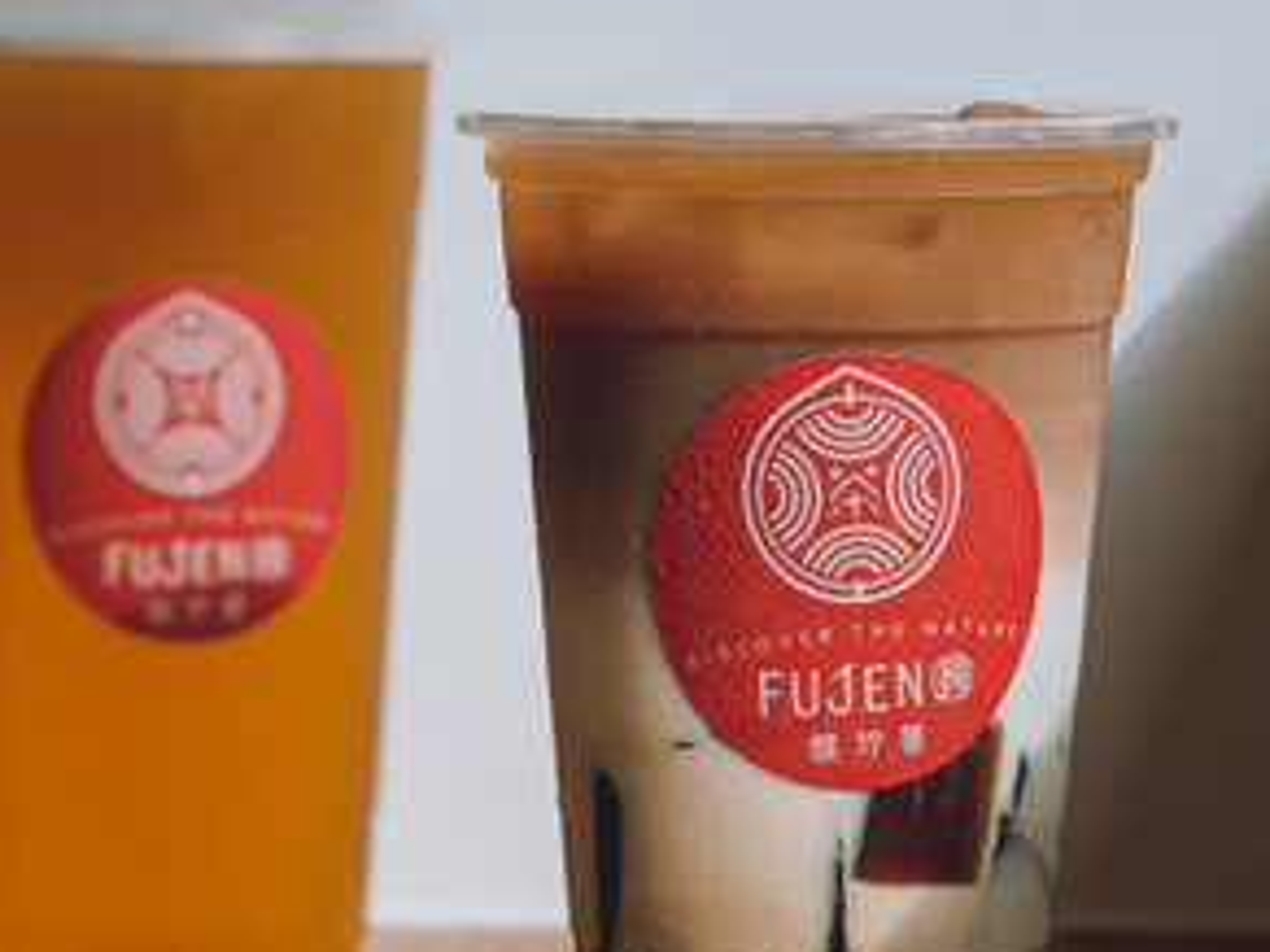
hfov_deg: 13.0
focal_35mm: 152
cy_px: 273
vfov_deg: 9.7
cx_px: 314
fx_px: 5574
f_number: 2.4
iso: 16
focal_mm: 6
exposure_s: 1/700
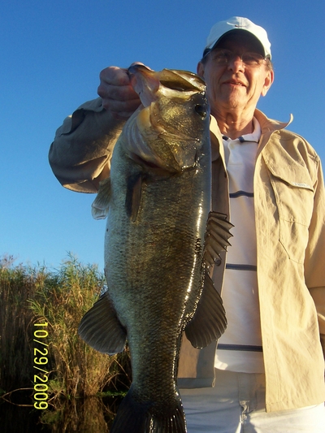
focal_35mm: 37
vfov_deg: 50.1
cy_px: 216
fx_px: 463
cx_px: 162
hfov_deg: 38.7
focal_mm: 5.6
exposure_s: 1/250
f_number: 5.6
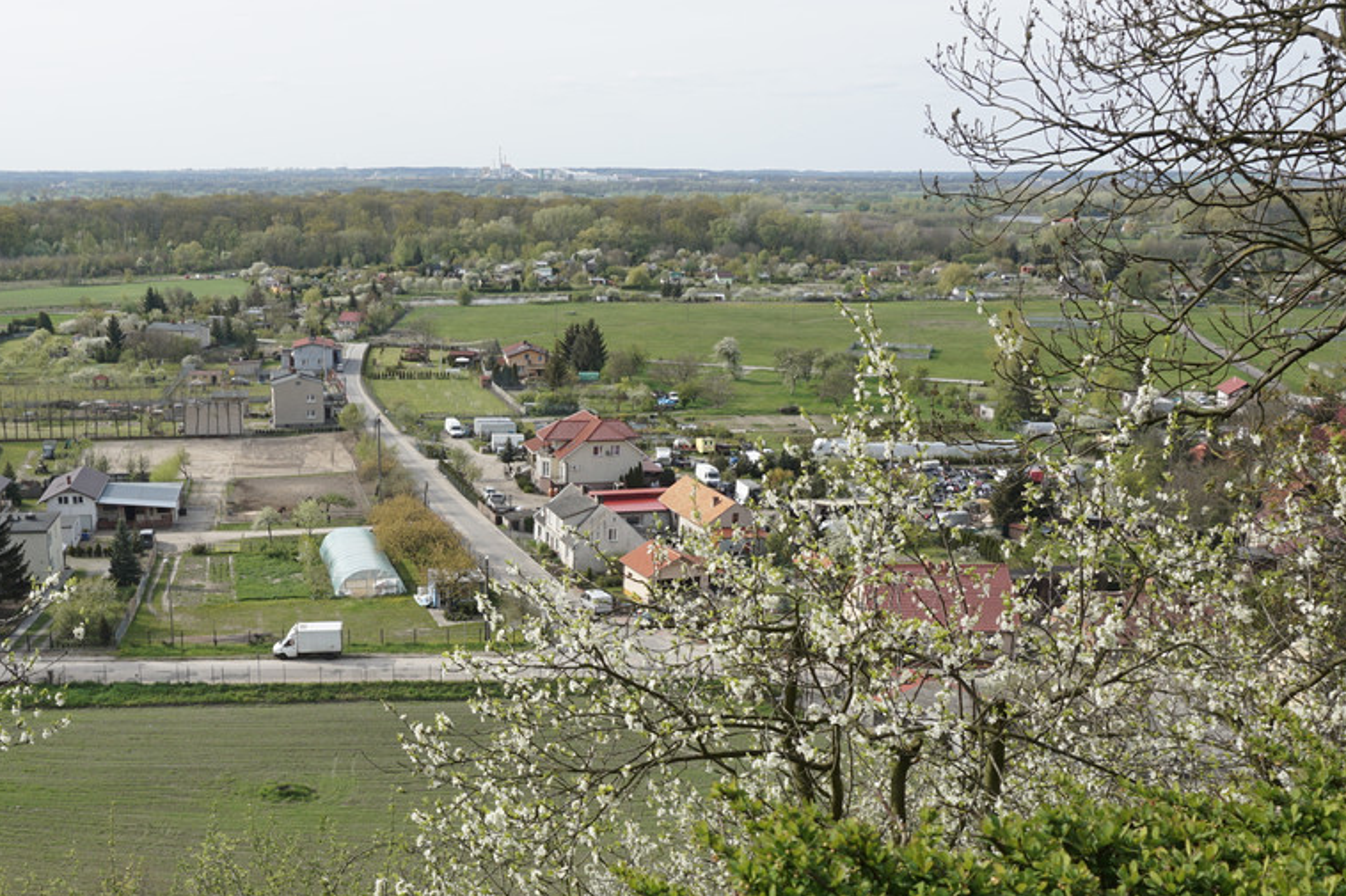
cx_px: 447
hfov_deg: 49.8
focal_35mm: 38
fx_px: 1420
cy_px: 607
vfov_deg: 34.7
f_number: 8
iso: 100
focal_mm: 16
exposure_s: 1/125
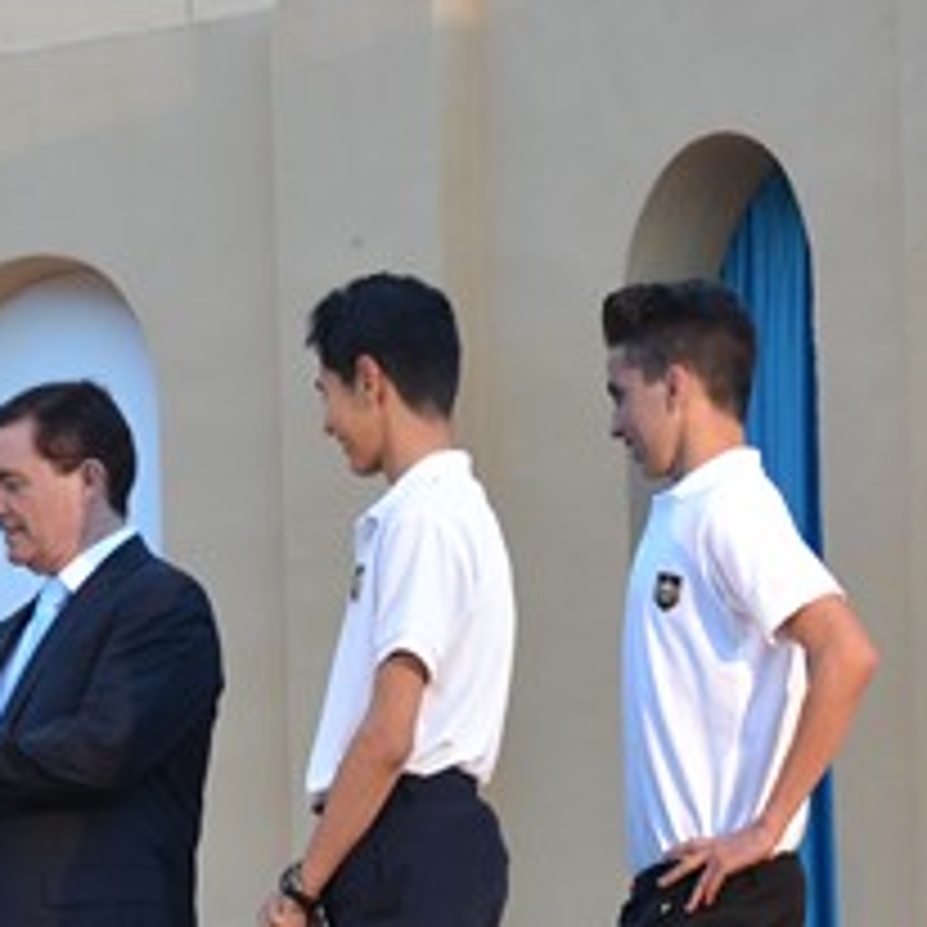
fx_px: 8430
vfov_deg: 6.3
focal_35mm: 278
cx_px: -266
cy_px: 864
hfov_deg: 6.2
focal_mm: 75
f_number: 4.5
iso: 560
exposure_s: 1/60
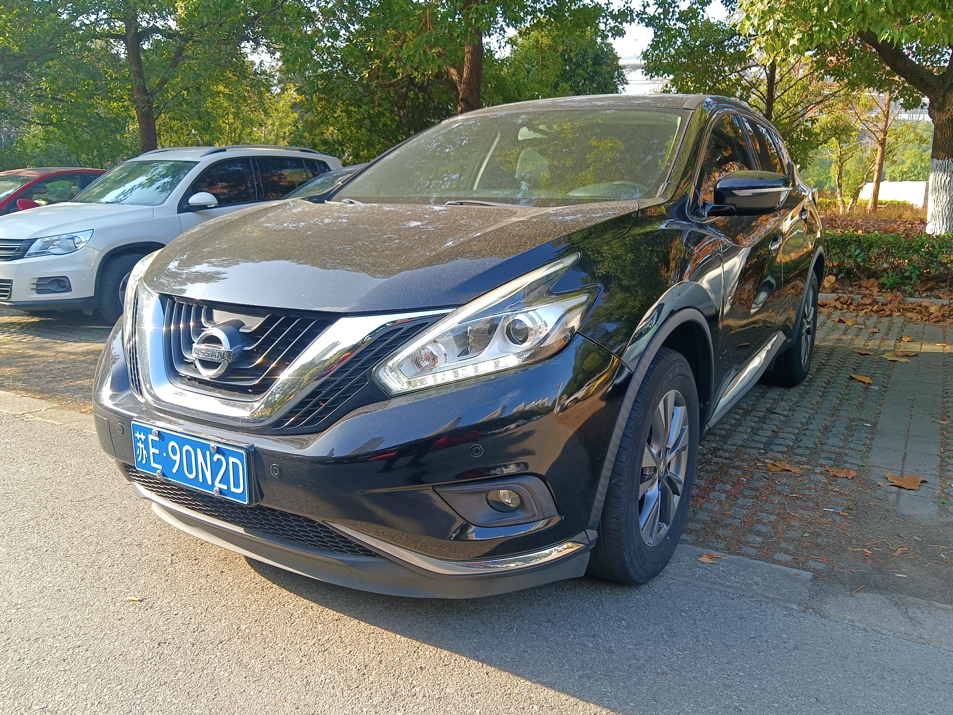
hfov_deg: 65.3
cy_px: 358
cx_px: 476
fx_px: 743
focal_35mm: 27
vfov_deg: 51.4
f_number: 1.9
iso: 493
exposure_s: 1/900
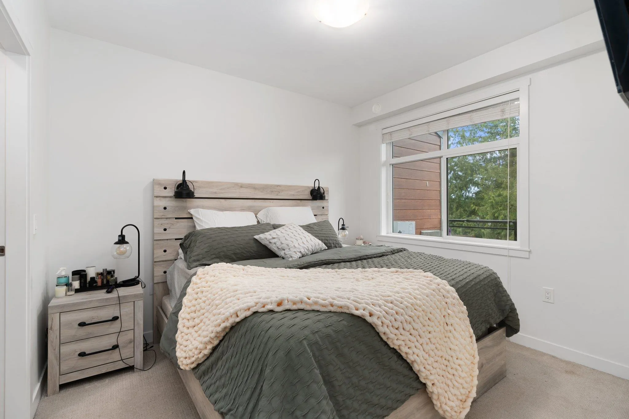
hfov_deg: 96.7
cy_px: 210
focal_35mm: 16
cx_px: 314
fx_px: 280
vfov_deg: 73.8
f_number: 7.1
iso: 100
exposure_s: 1/30
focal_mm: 16
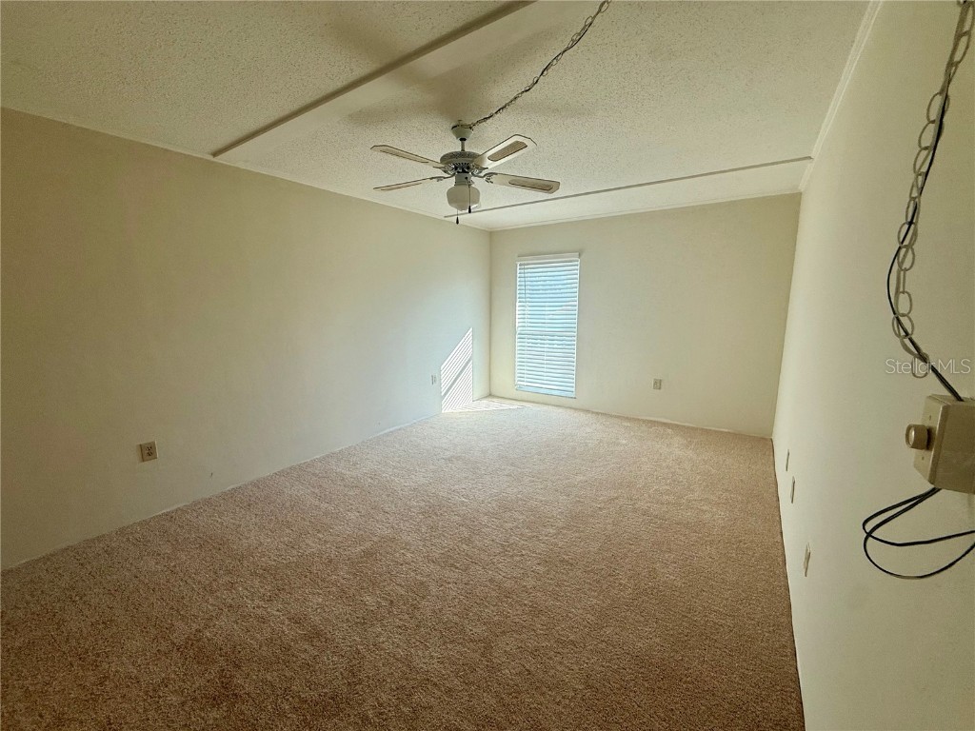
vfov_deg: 85.7
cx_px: 488
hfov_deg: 102.1
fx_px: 394
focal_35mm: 14
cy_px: 366
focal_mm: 2.22
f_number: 2.2
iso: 40
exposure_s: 1/105
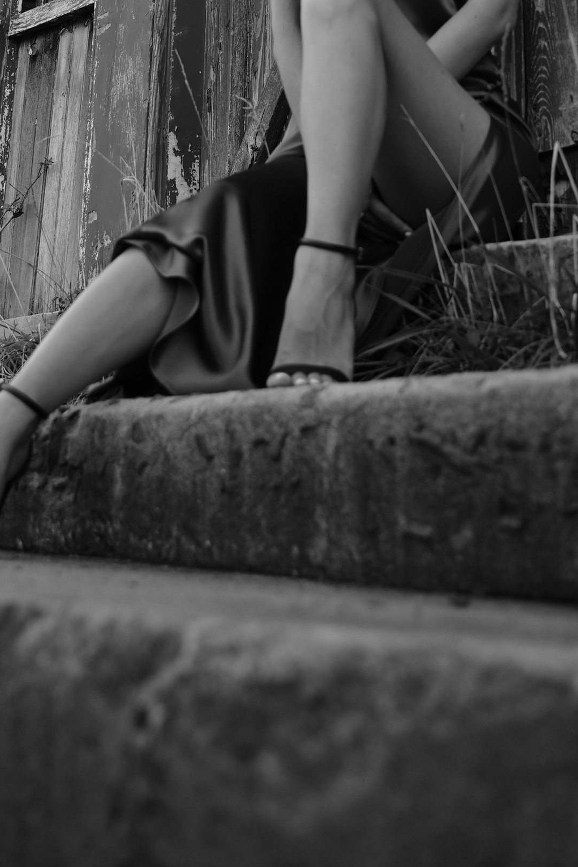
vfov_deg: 27.7
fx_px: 1662
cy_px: 24
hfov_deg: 19.6
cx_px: 132
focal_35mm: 69
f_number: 2.8
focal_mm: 29
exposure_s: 1/200
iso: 100
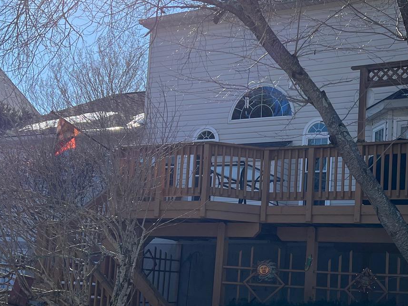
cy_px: 190
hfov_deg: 30.8
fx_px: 731
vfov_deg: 23.6
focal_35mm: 62
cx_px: 289
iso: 50
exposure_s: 1/3356
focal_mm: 5.7
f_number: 1.5
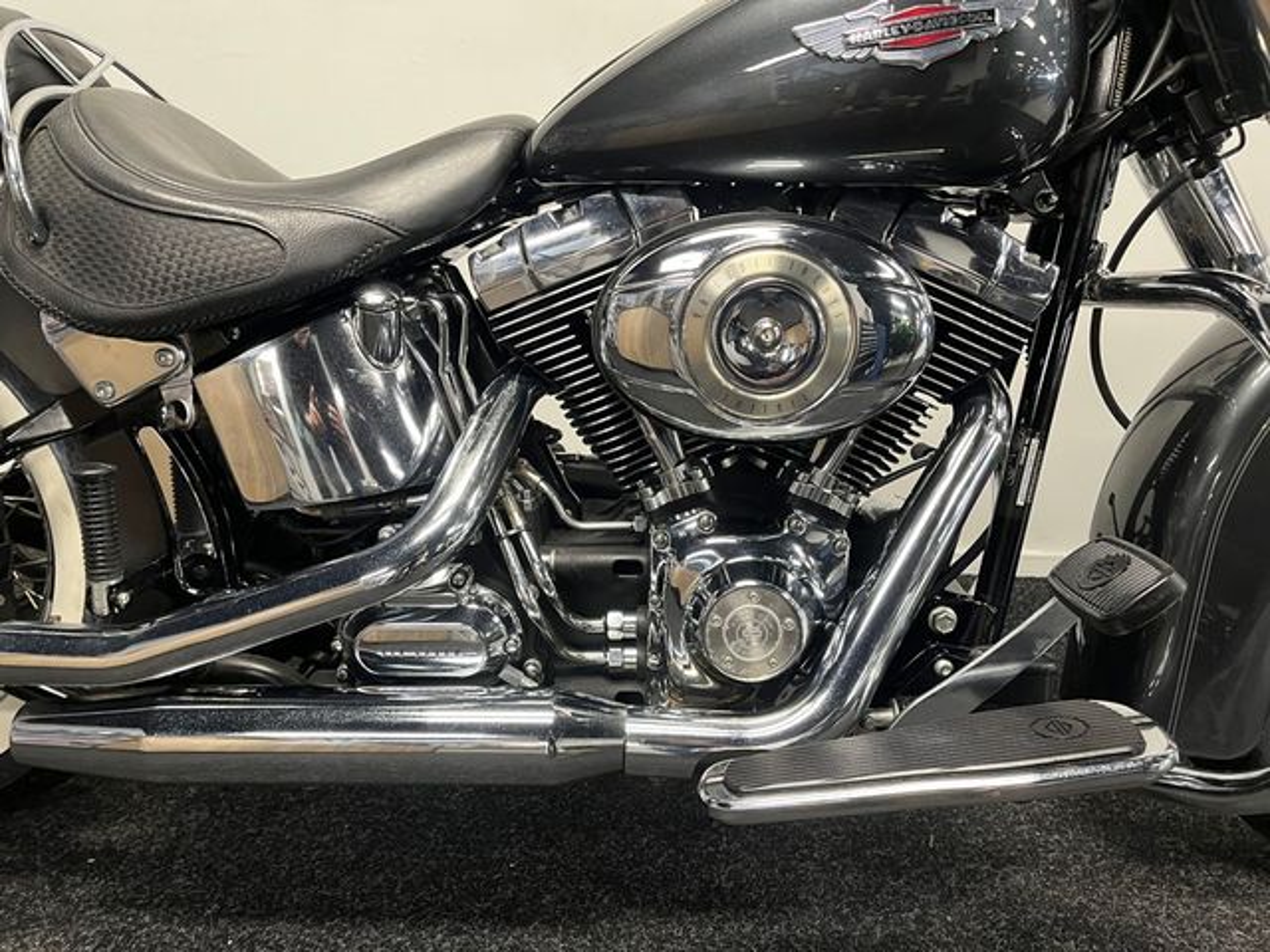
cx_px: 635
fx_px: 954
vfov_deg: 53.1
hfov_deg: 67.3
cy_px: 476
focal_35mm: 26
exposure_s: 1/50
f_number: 1.6
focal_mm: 5.1
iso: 320
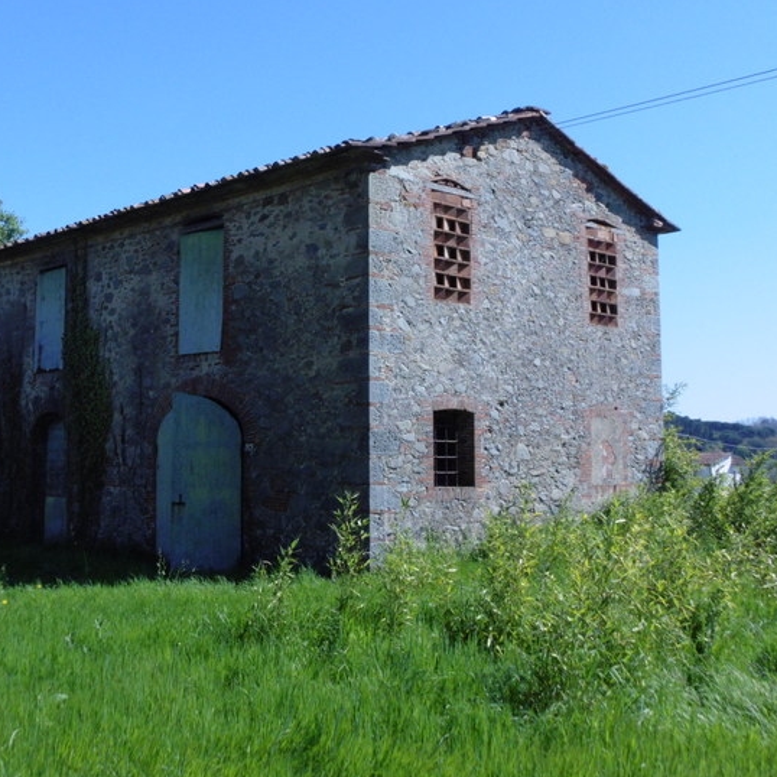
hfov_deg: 36.5
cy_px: 360
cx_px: 280
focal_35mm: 46
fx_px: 1168
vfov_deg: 36.8
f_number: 3.5
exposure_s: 1/1250
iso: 100
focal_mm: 6.4
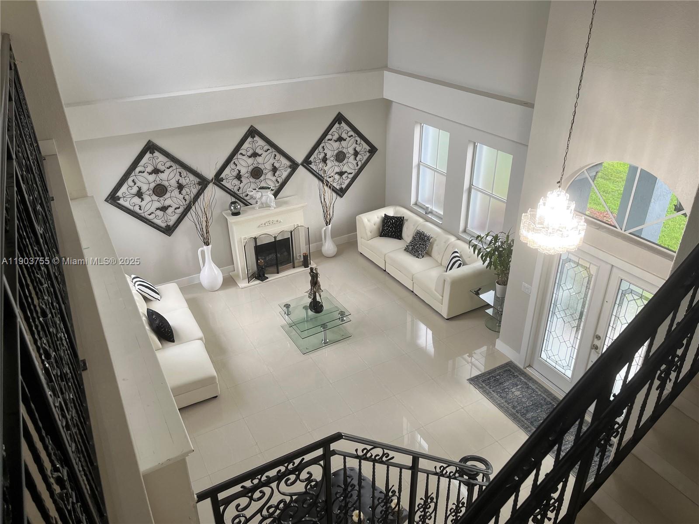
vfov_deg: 53.1
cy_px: 262
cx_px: 350
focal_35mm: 26
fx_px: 525
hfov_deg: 67.3
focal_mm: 5.1
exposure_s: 1/120
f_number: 1.6
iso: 80
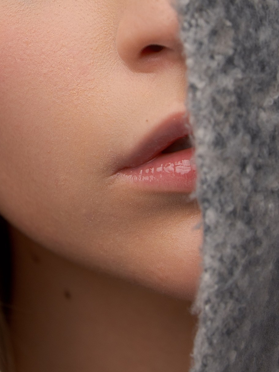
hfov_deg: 5.4
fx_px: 2955
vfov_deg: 7.2
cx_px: 80
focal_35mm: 275
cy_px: 62
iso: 200
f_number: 4.5
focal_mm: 85
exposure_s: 1/160
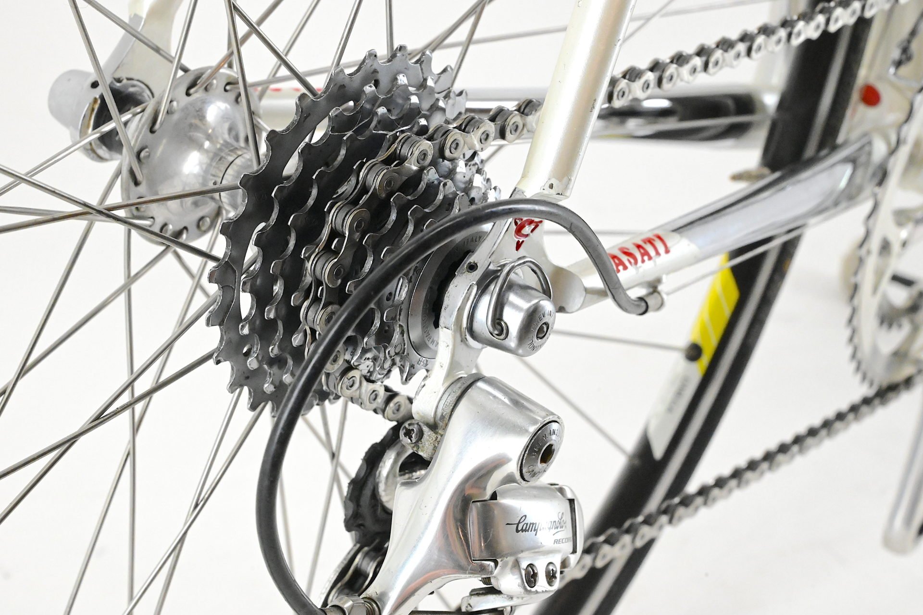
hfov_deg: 28.9
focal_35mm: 70
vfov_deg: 19.4
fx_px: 1794
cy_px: 308
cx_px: 462
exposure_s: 1/400
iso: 14400
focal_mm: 70
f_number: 16
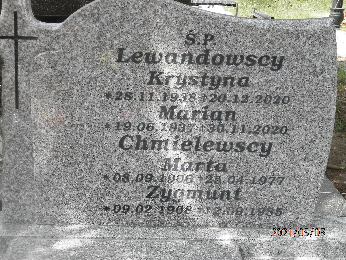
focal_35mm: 82
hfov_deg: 23.8
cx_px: 173
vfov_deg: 18.0
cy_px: 130
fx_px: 820
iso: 80
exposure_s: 1/160
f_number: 4.2
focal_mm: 14.6
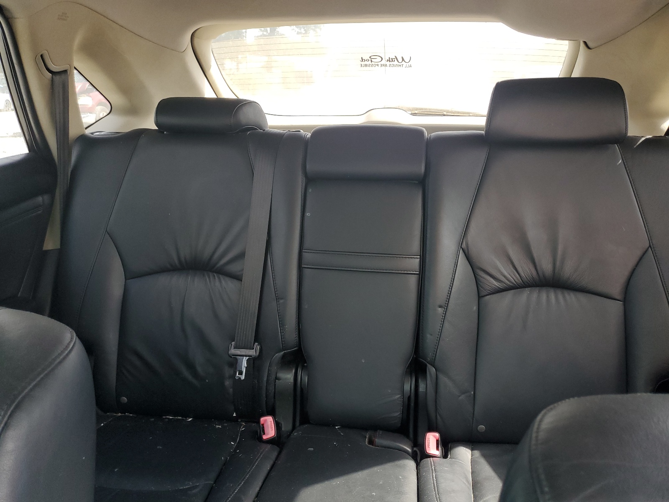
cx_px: 334
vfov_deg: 53.1
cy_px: 251
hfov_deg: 67.3
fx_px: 502
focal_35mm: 26
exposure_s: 1/120
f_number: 1.5
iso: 78
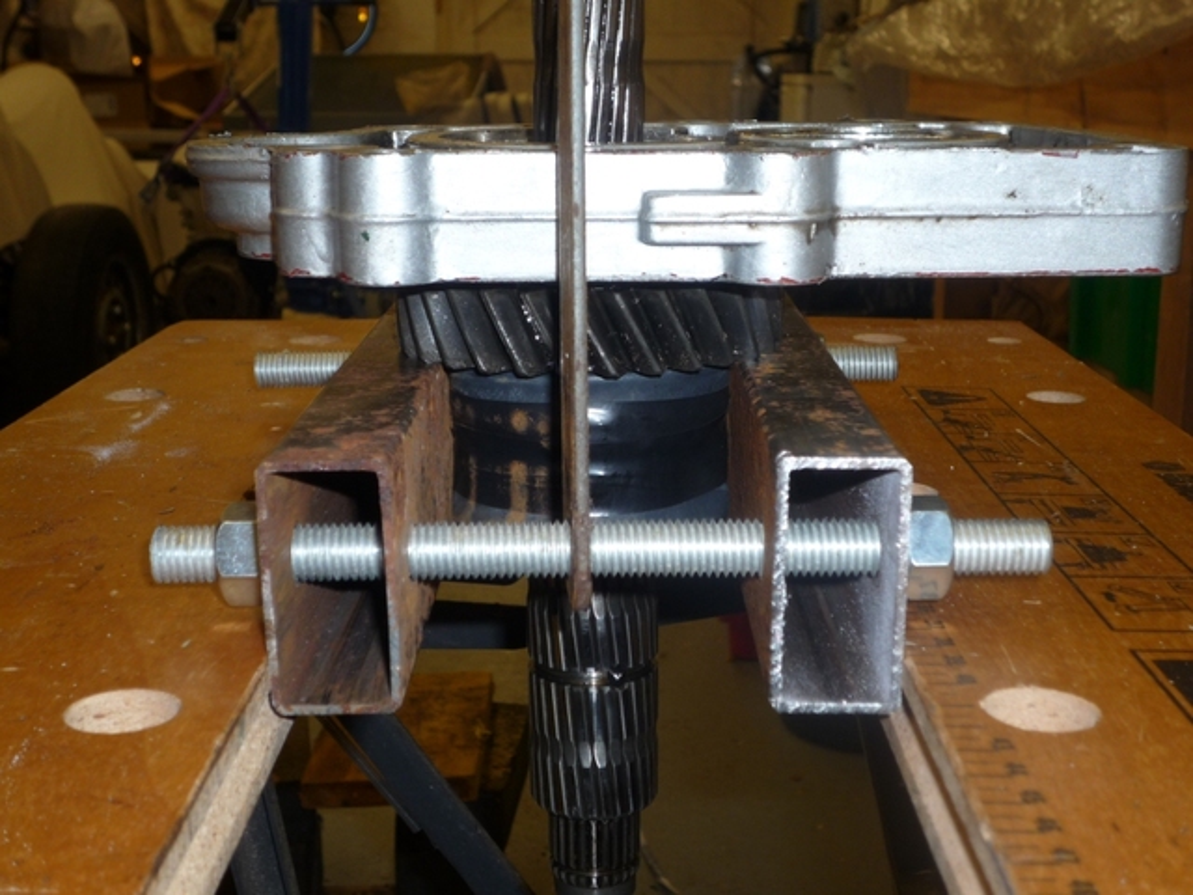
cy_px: 448
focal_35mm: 50
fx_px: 1723
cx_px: 596
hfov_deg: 38.2
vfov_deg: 29.1
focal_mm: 8.8
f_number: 4.3
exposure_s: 1/40
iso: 100
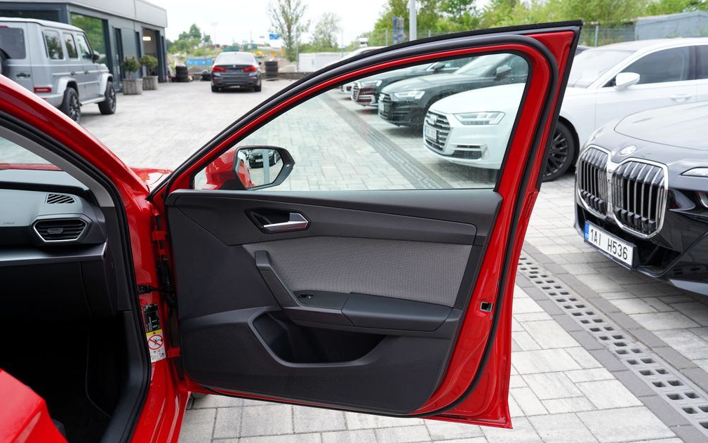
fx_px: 579
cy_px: 220
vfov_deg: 41.9
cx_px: 349
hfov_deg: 62.9
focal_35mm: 30
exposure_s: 1/125
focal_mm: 29
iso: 100
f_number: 5.6
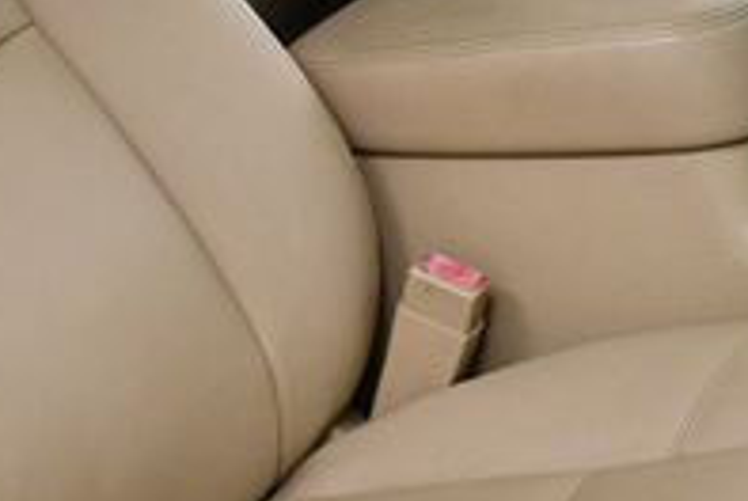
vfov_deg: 11.7
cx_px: 247
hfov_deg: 17.4
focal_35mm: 117
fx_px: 2435
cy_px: 137
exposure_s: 1/125
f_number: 3.5
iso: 1100
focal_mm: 18
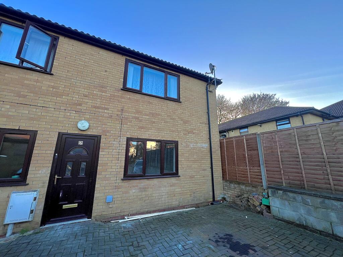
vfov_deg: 89.9
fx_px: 129
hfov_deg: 106.2
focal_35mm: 13
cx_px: 172
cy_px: 128
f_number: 1.8
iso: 32
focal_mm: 1.57
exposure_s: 1/335
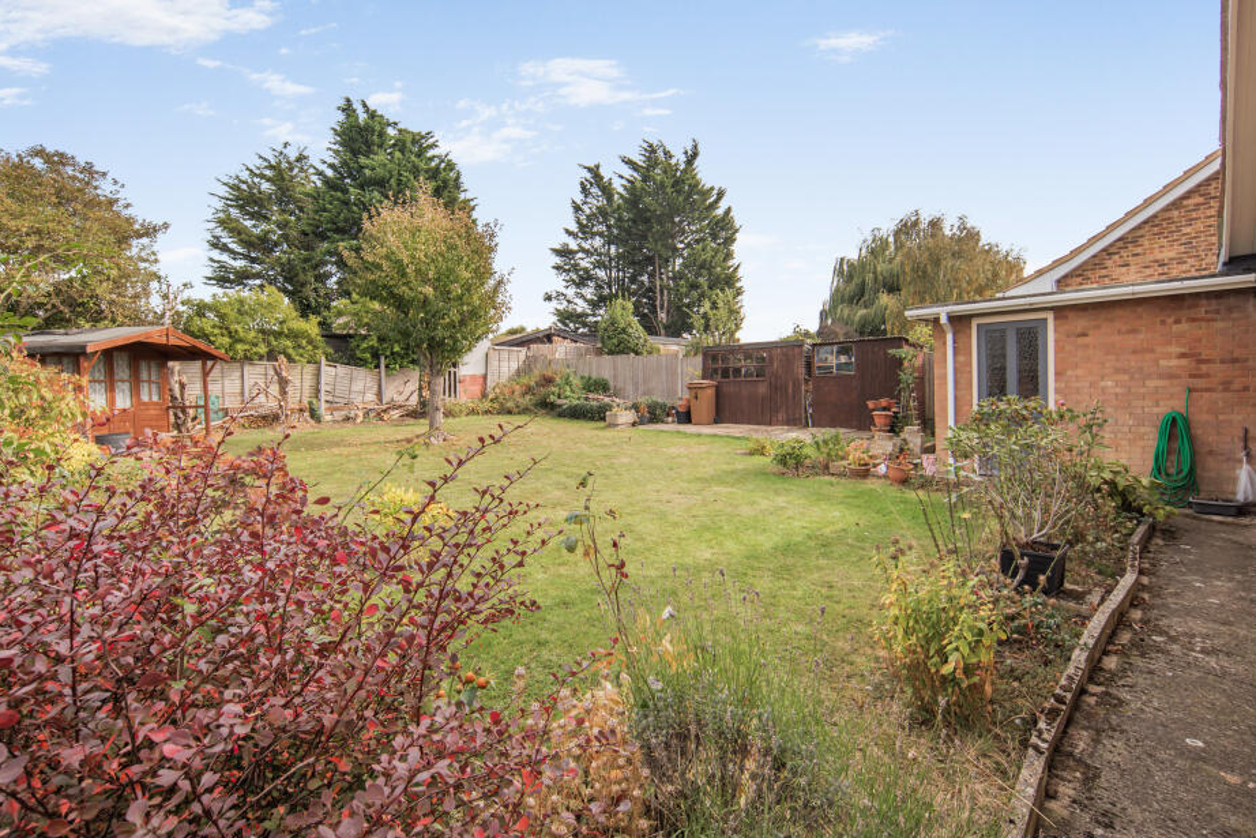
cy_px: 378
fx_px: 698
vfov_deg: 61.8
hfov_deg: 83.9
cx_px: 598
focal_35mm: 20
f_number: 8
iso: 64
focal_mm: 18
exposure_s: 1/80
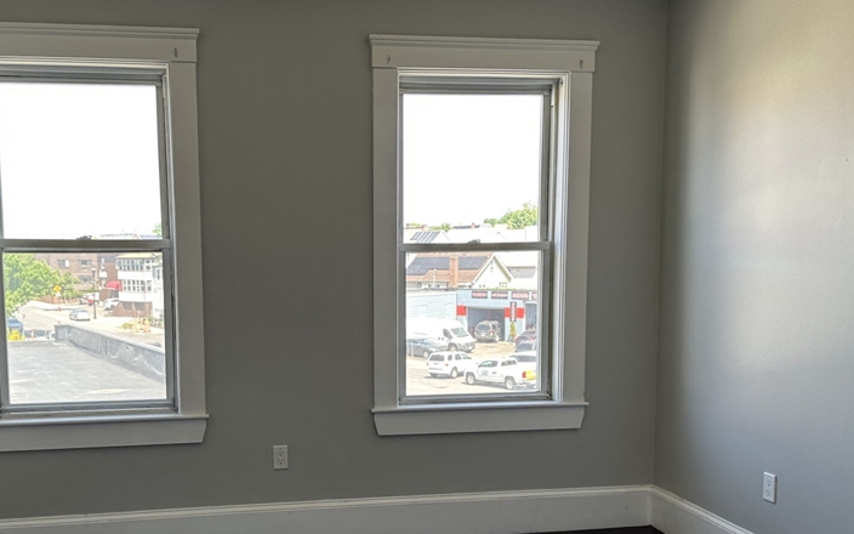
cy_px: 363
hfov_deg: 52.2
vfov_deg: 34.1
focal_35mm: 37
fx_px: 861
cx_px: 324
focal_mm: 6.86
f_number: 1.78
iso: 64
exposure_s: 1/179
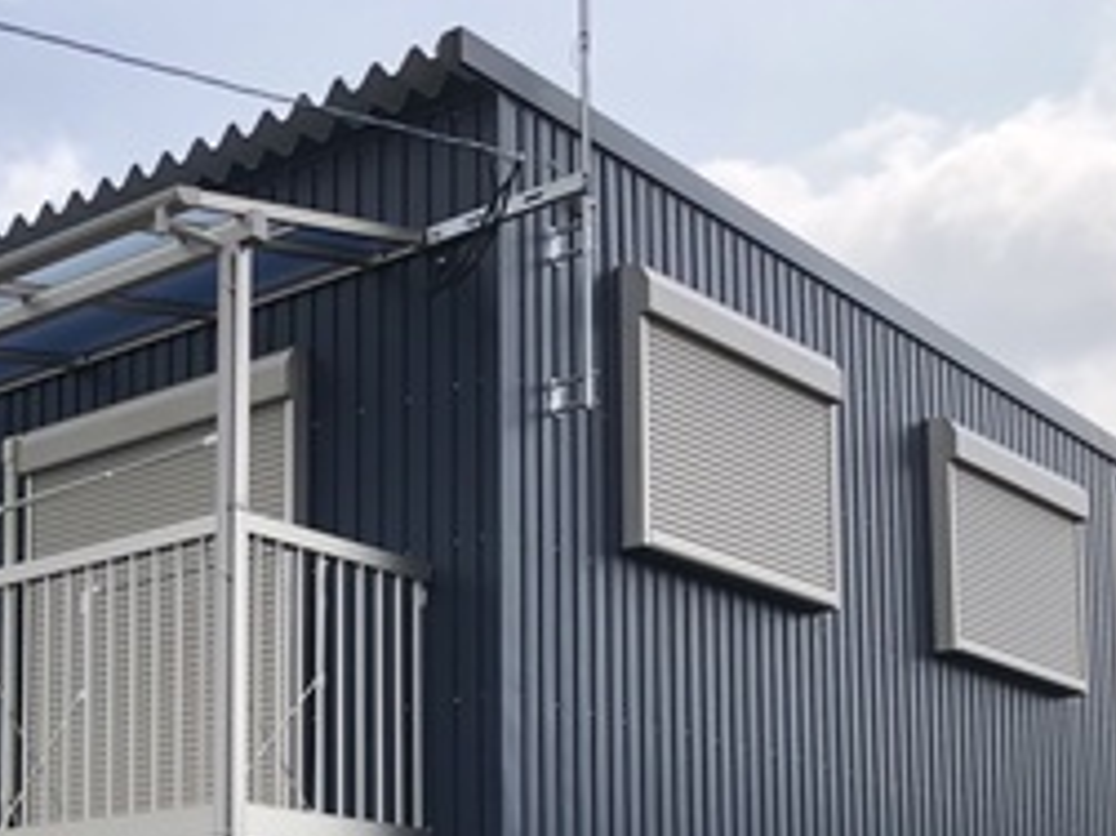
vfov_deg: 20.9
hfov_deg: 27.8
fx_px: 2159
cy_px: 916
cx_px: 98
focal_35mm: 67
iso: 20
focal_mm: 4
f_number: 1.8
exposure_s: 1/1389
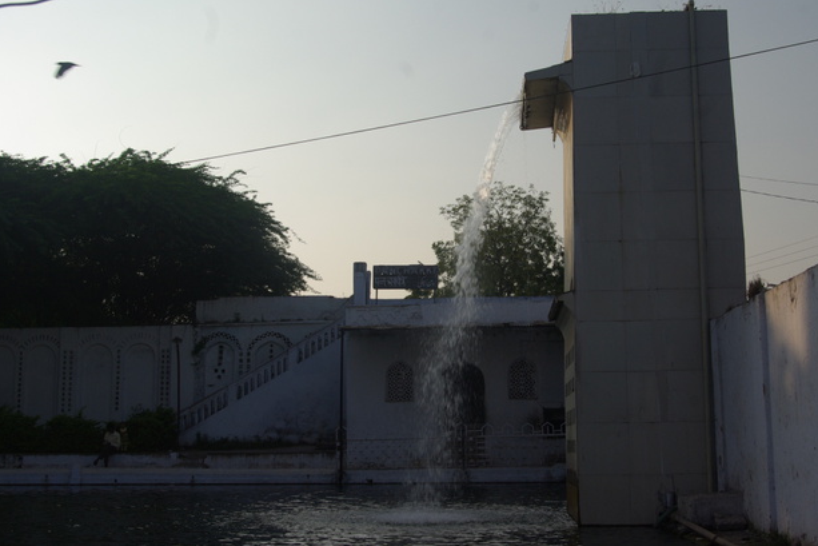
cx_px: 420
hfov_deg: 40.7
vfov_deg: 27.8
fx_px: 1103
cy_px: 262
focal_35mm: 49
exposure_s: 1/125
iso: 100
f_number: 6.7
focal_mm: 31
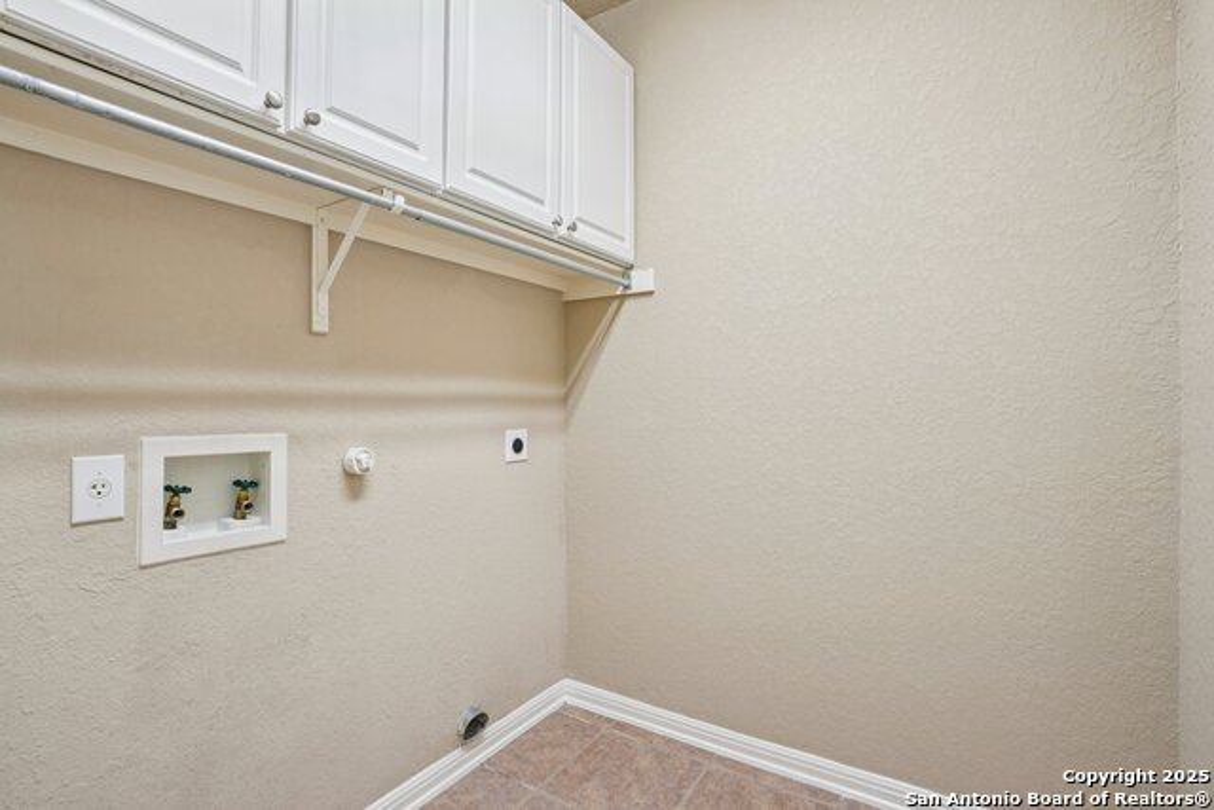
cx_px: 607
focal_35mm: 16
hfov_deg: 96.7
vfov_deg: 73.8
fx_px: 540
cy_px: 405
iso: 400
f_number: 8
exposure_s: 1/15
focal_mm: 16
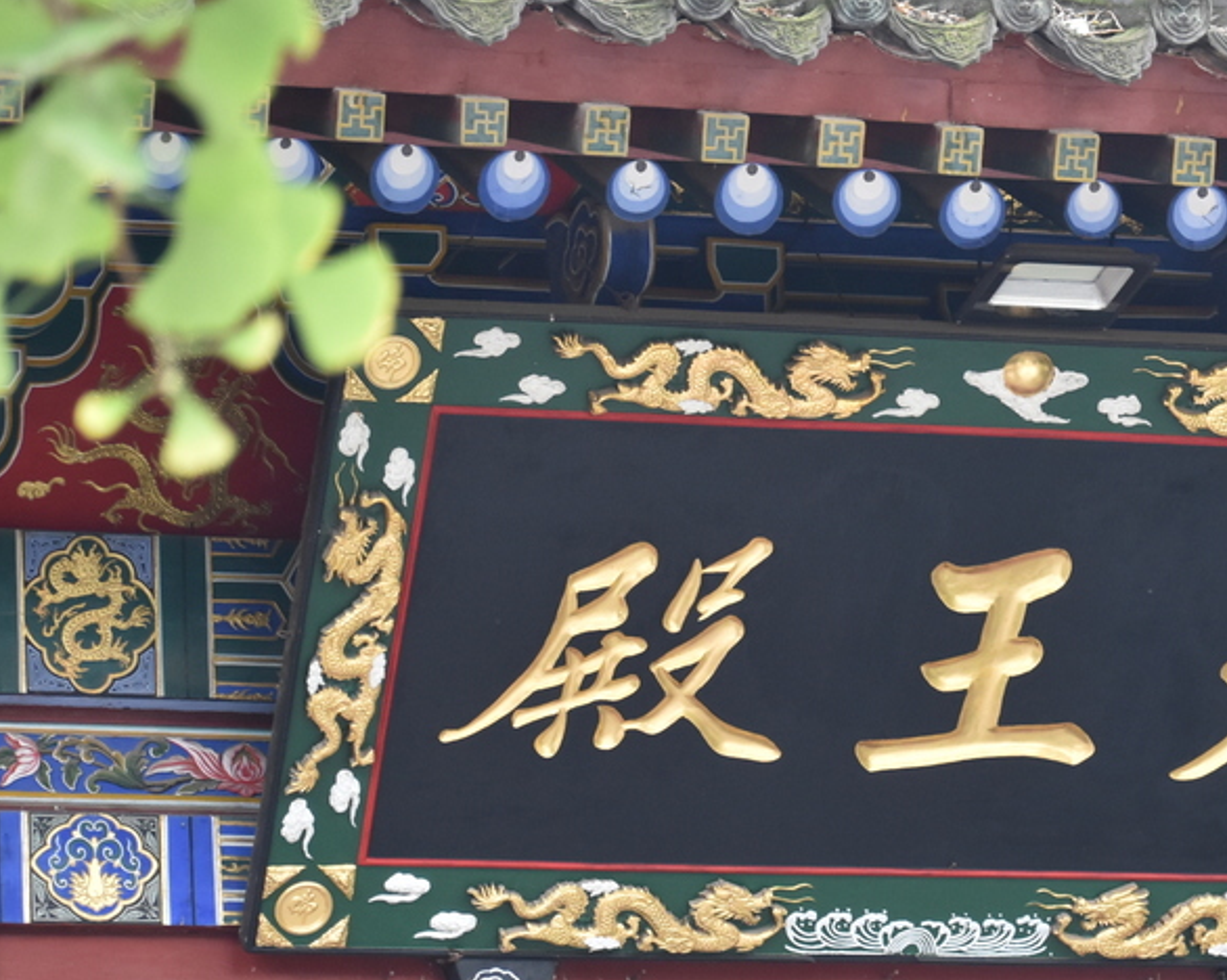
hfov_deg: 9.5
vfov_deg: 7.6
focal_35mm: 202
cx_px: 1244
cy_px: 734
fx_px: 7331
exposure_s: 1/200
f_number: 4.5
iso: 800
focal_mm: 70
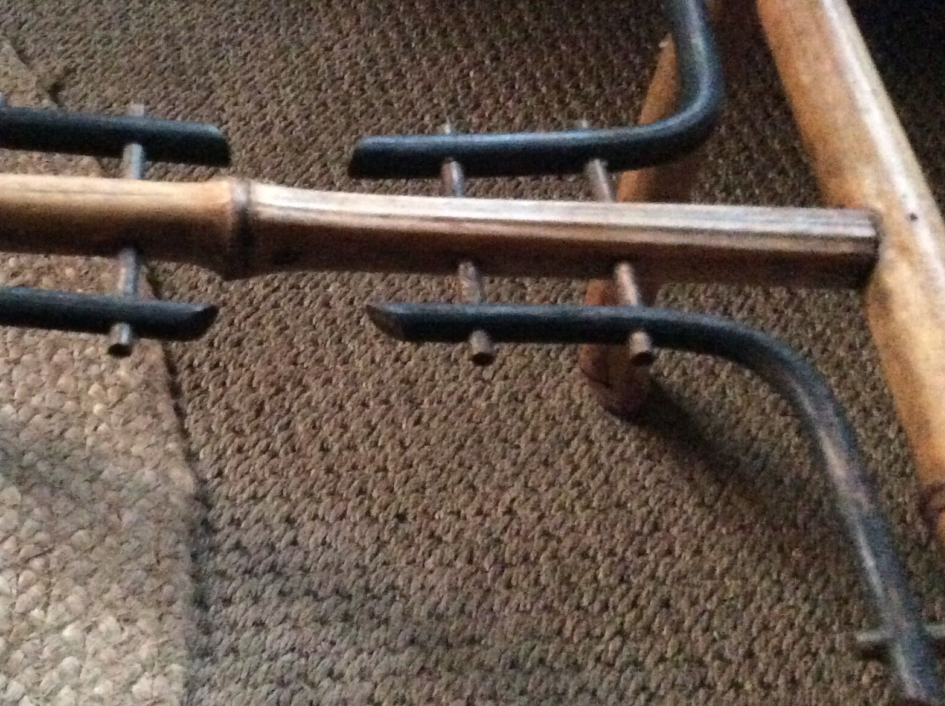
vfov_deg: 27.4
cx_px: 263
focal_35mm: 53
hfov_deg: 35.6
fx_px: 1445
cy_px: 312
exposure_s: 1/17
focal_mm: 3.3
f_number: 2.4
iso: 800
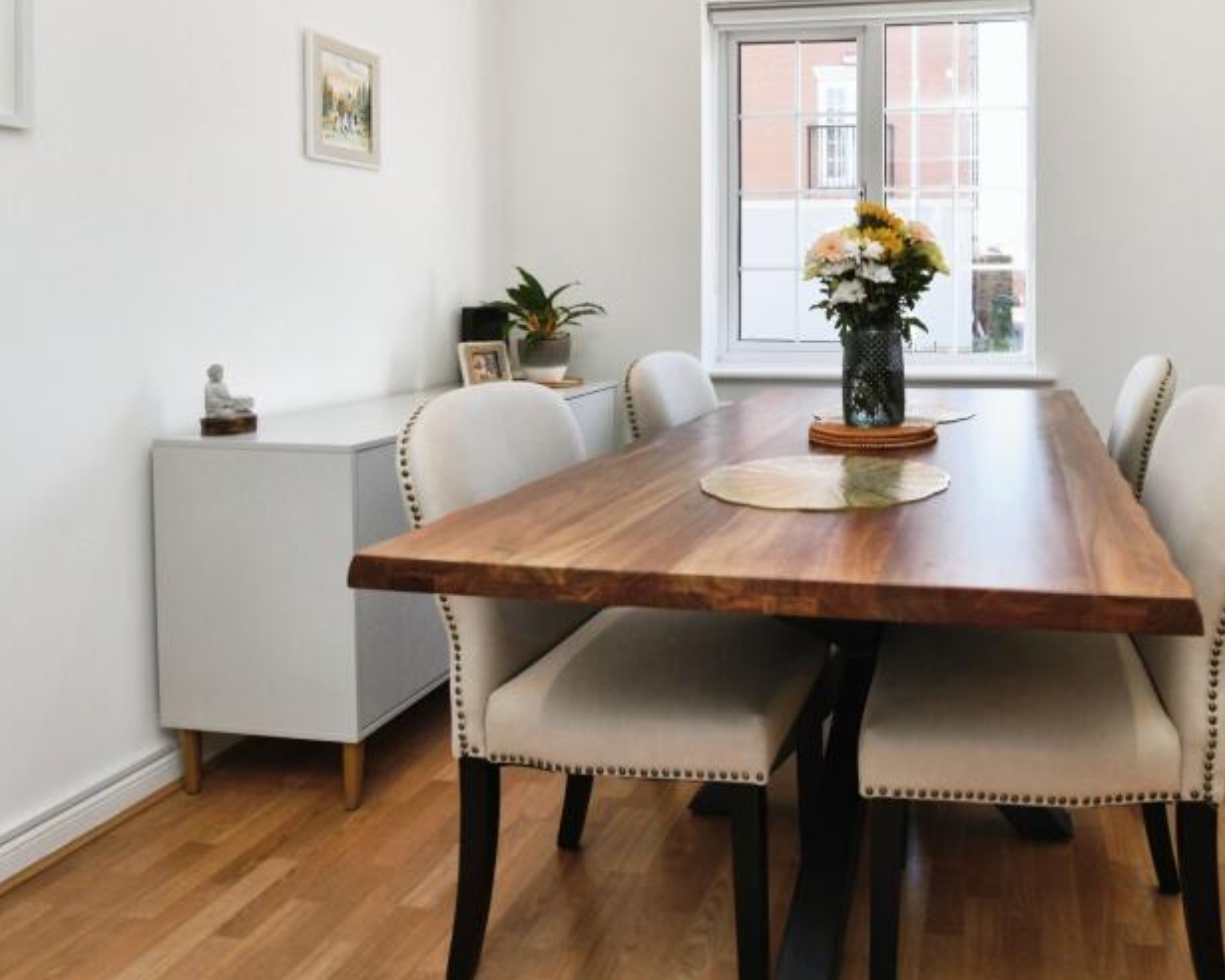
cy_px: 326
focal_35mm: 25
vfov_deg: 55.6
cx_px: 872
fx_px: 906
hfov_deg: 65.2
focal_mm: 16
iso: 800
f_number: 10
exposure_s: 1/80
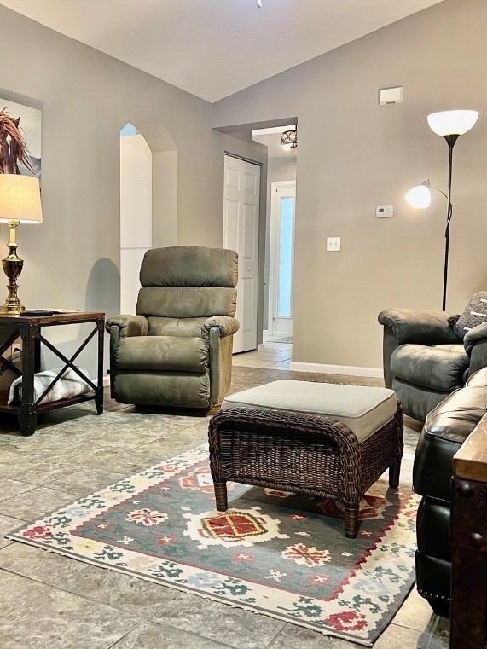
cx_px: 163
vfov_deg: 52.6
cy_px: 326
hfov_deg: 40.2
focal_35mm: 35
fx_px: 656
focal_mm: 5.7
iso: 160
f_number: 1.5
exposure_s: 1/60
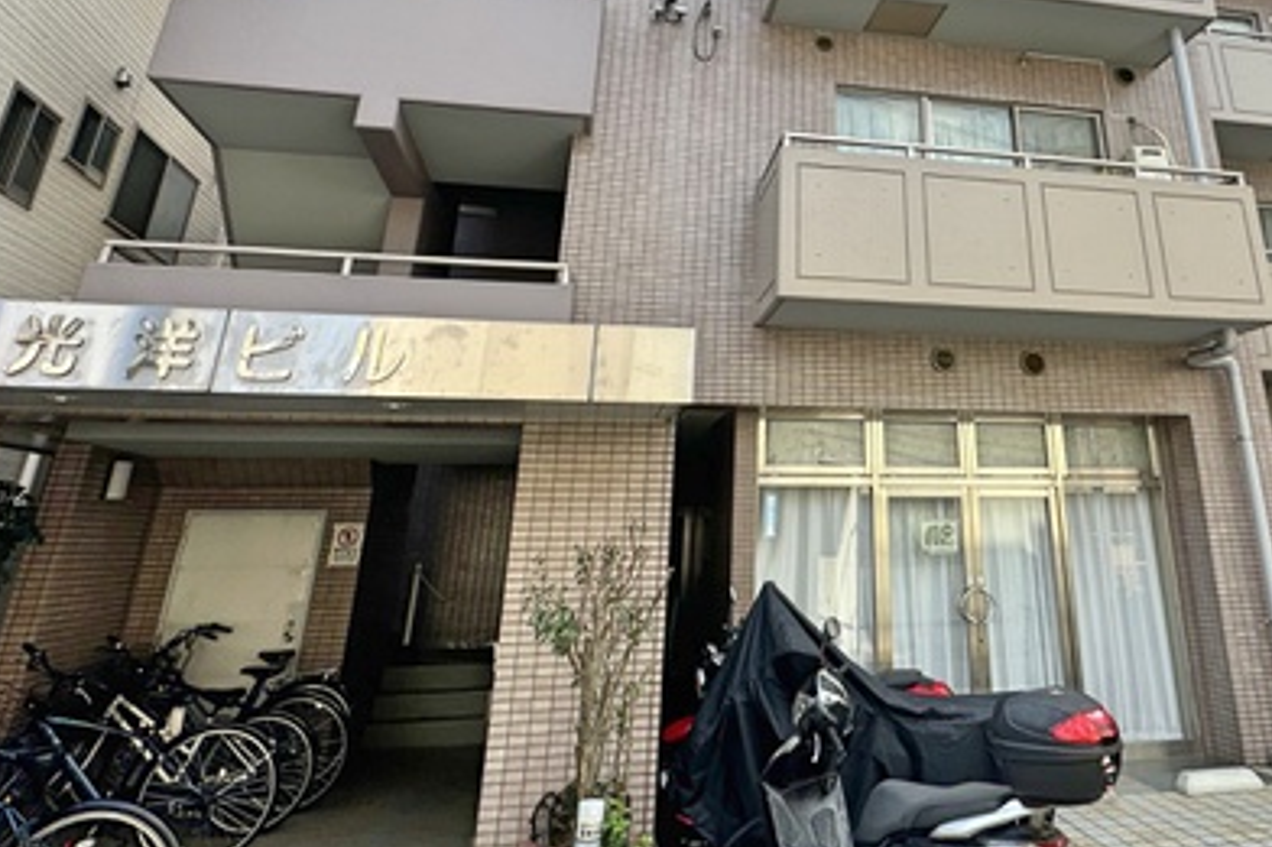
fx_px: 918
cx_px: 831
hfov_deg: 67.8
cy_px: 128
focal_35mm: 26
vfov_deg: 46.0
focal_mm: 2.22
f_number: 2.2
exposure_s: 1/1103
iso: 40
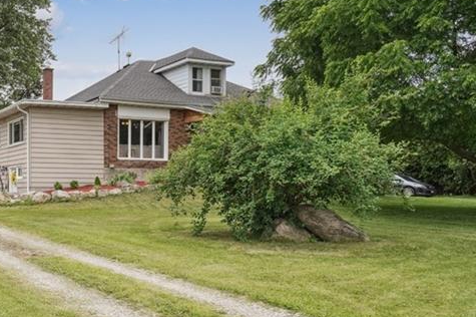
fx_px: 556
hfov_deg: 42.3
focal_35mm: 42
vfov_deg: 31.5
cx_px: 43
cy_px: 215
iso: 400
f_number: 8
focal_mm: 13
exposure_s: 1/500
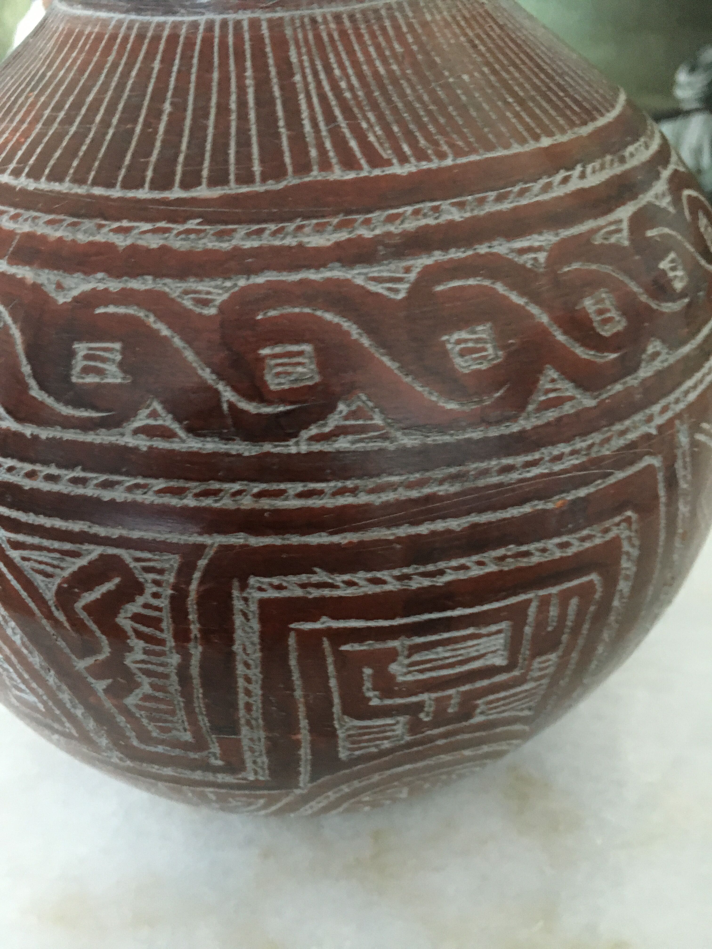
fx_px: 795
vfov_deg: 61.7
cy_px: 474
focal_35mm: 29
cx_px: 356
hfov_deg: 48.2
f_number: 2.2
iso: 400
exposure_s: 1/17
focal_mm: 4.15
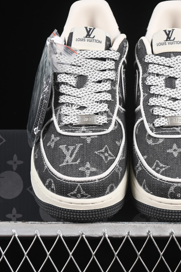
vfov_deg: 18.1
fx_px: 852
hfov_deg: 12.1
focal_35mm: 113
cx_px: 129
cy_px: 136
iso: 160
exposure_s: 1/60
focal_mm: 50
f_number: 6.3
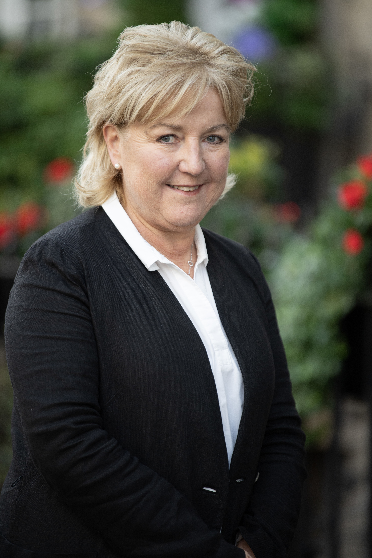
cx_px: 186
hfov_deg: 6.9
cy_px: 279
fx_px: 3100
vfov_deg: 10.3
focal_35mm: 200
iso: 500
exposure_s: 1/1000
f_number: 2.8
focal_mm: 200
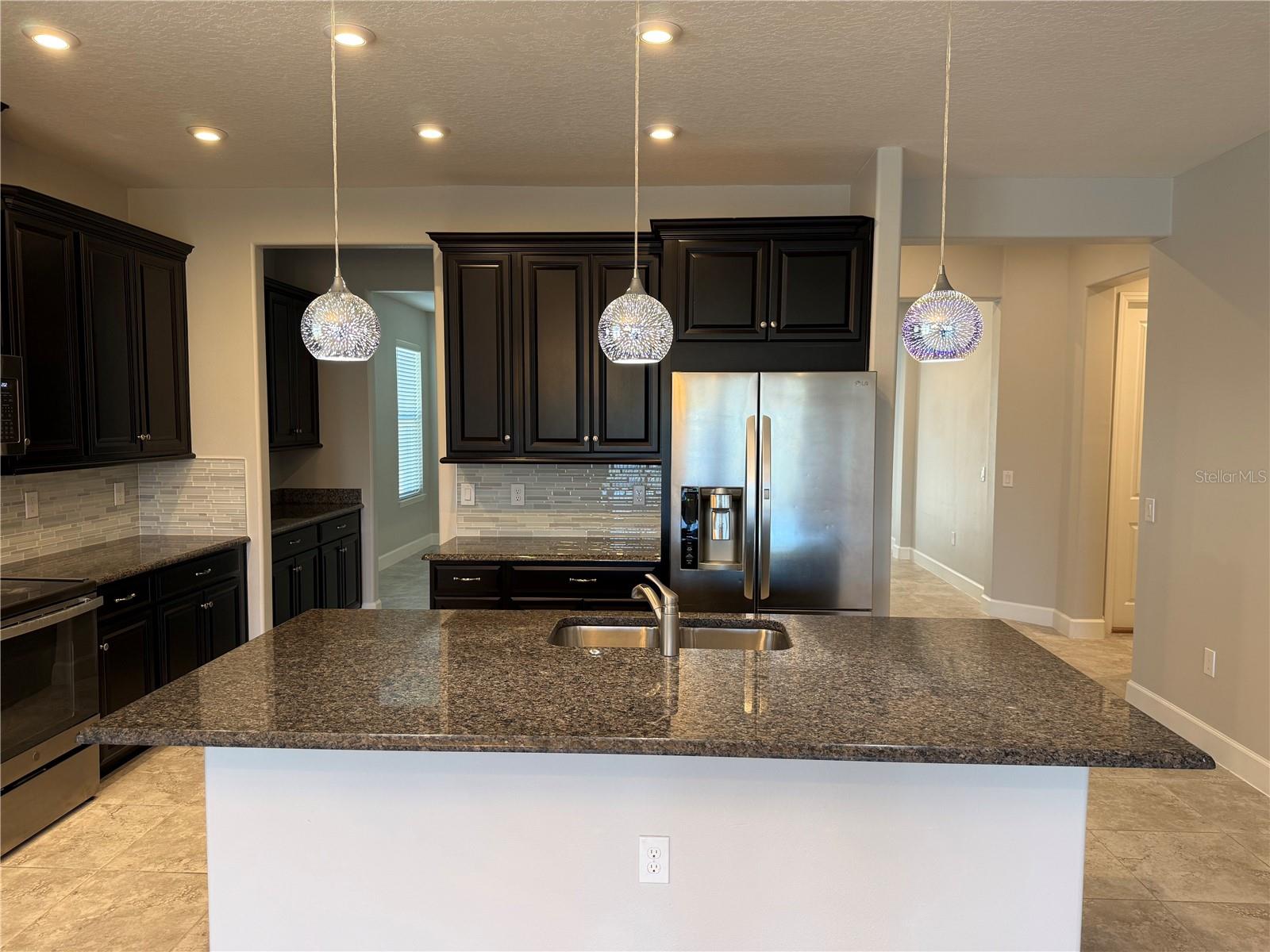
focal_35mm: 24
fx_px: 881
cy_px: 476
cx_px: 635
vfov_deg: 56.8
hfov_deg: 71.6
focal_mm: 6.76
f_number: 1.78
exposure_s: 1/60
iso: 100
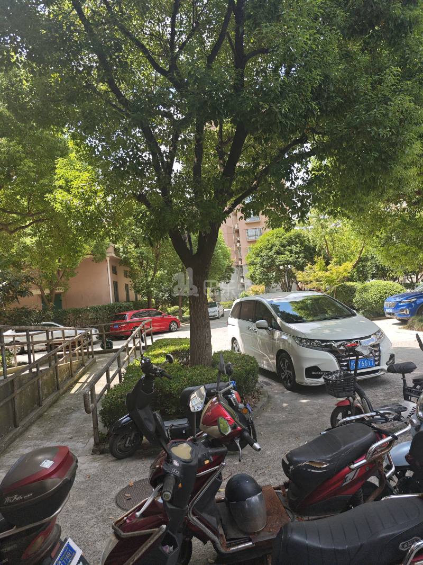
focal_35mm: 23
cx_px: 212
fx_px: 375
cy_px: 282
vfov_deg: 73.9
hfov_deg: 58.9
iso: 50
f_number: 2
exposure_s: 1/436
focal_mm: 8.72
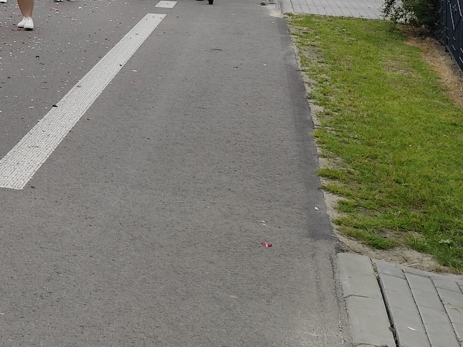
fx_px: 1030
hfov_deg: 21.1
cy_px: -91
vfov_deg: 18.0
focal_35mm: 77
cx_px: -245
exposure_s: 1/577
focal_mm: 6.14
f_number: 1.65
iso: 50
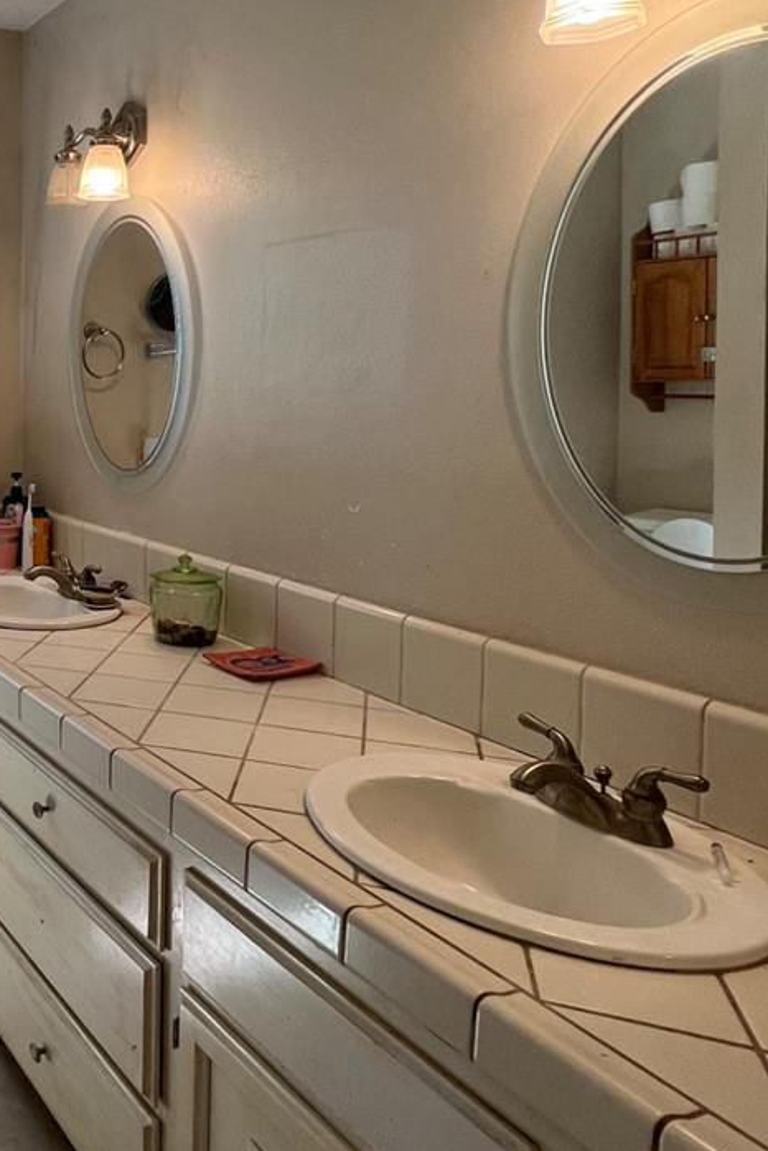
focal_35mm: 29
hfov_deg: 37.8
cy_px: 456
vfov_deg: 63.0
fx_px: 928
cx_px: -70
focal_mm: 1.57
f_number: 1.8
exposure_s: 1/120
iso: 80
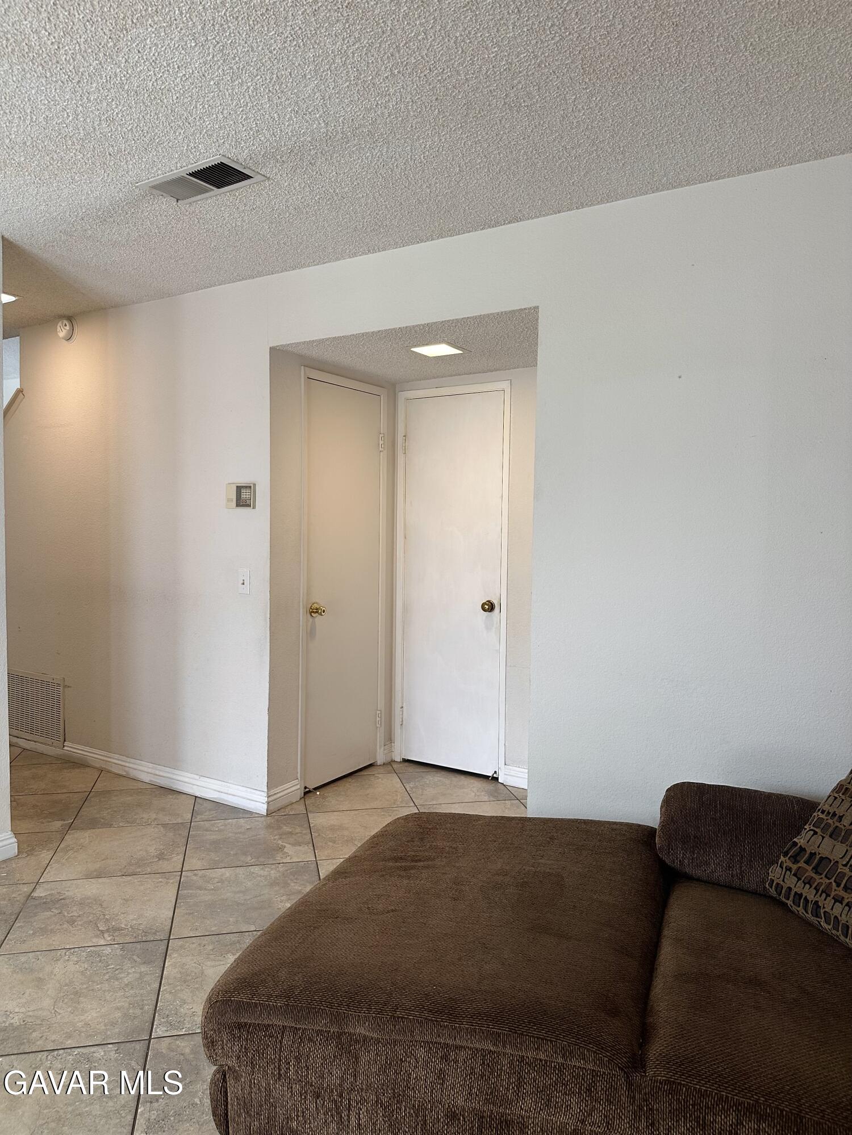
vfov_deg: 71.6
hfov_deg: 56.8
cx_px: 426
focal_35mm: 24
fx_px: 788
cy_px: 568
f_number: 1.78
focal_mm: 6.86
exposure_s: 1/120
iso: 200
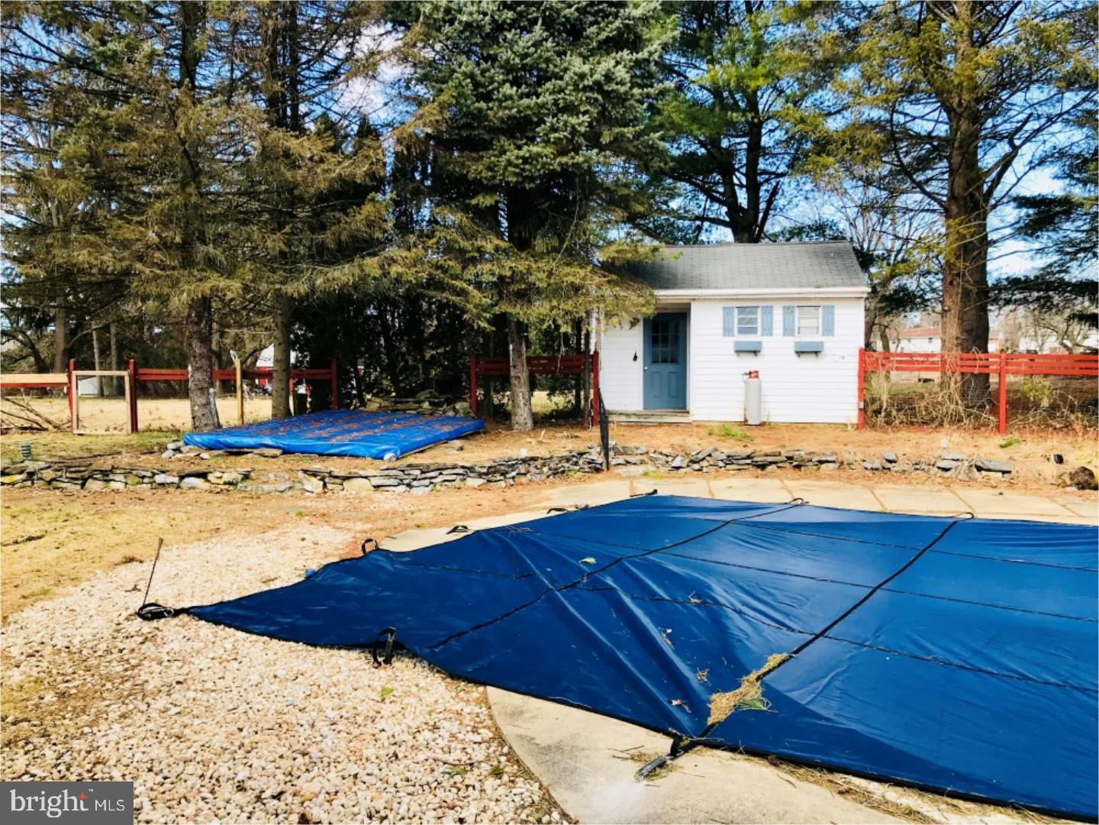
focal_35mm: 28
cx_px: 550
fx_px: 889
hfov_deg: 63.4
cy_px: 412
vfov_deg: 49.7
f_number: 1.8
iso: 20
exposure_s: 1/598
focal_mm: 3.99
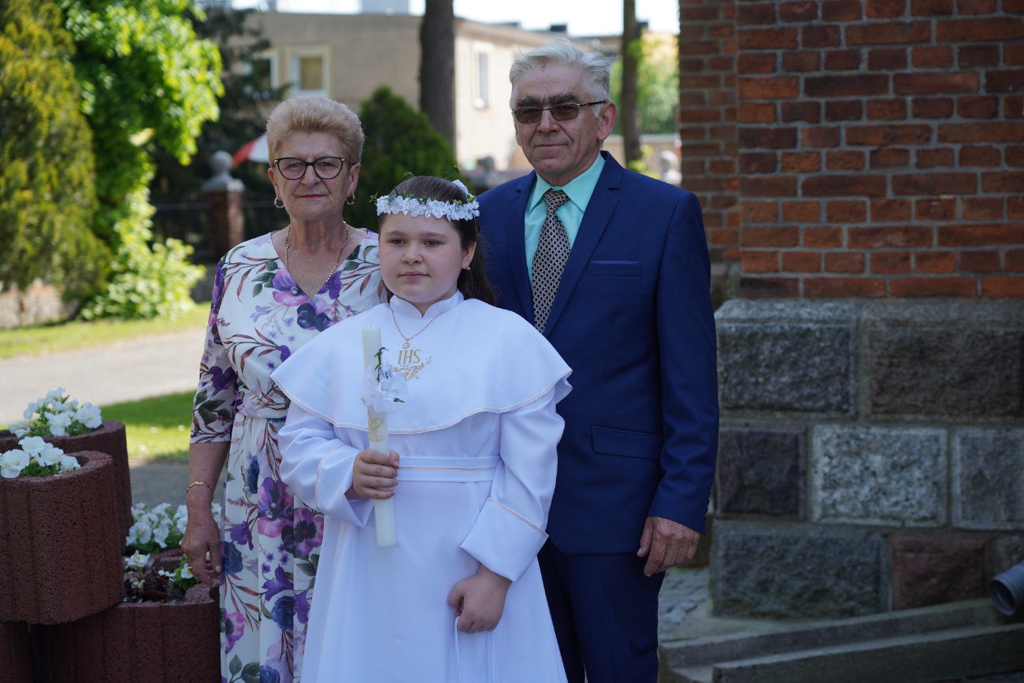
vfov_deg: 16.9
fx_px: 2304
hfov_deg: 25.1
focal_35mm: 81
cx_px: 512
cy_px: 342
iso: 100
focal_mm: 81
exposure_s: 1/200
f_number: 5
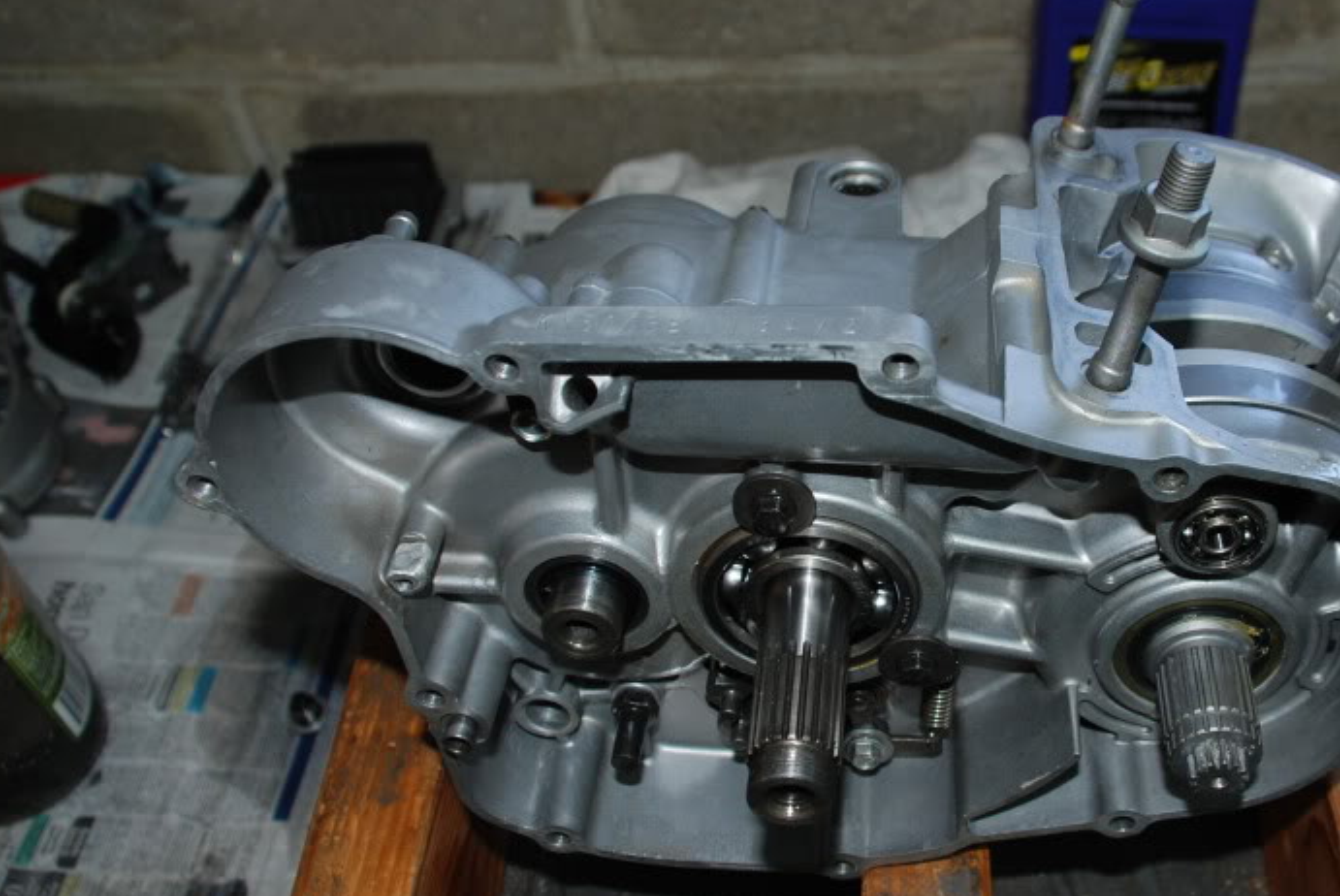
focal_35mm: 40
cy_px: 455
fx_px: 1490
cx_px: 938
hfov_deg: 47.3
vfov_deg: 33.5
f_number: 3.5
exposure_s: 1/60
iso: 200
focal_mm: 18
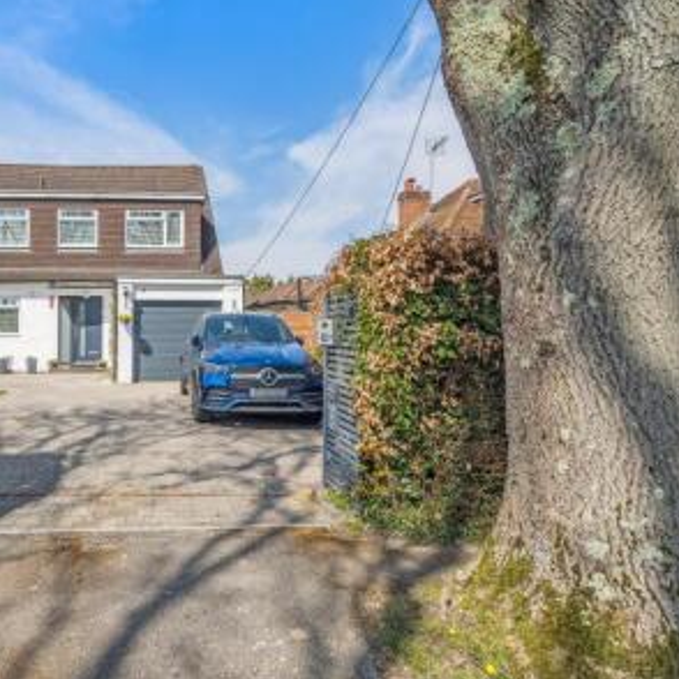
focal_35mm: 22
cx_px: 140
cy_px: 348
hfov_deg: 63.8
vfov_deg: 69.6
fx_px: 488
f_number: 7.1
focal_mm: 16
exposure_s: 1/1250
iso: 320
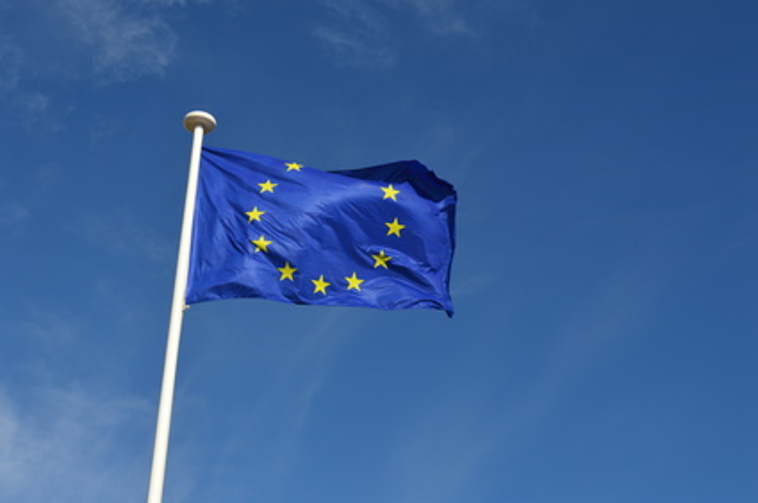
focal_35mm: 69
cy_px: 252
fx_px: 1451
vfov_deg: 19.7
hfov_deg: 29.3
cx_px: 379
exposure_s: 1/200
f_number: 13
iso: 100
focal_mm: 46
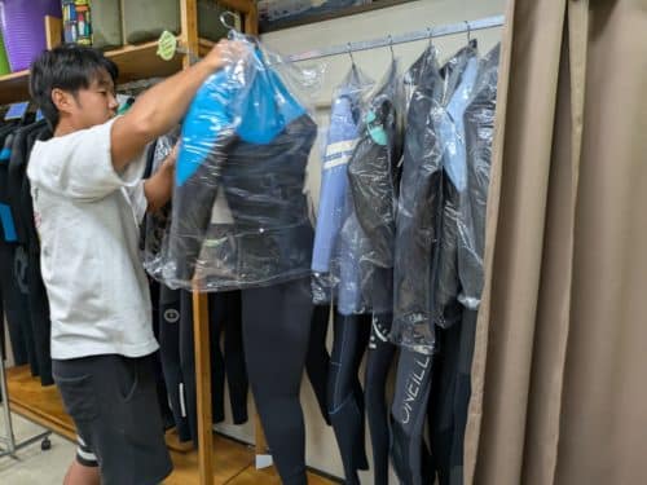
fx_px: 467
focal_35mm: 25
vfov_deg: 54.9
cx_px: 324
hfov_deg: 69.4
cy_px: 242
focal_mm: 5.43
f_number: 1.89
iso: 383
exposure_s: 1/100
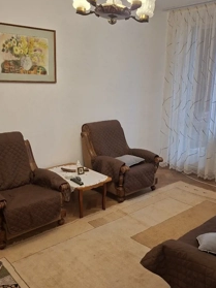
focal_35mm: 33
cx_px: 110
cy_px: 162
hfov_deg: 42.9
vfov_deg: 55.2
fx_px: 275
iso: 250
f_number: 1.8
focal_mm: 5.54
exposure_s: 1/60.2
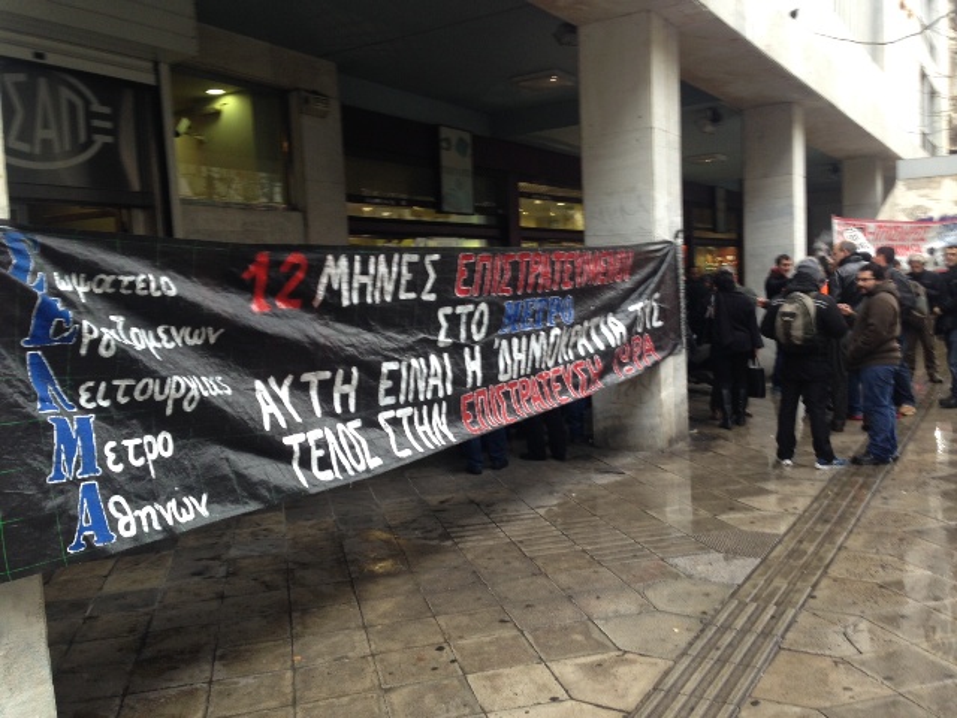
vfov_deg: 42.9
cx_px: 478
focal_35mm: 33
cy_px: 359
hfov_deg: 55.4
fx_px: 912
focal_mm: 4.12
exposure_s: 1/24
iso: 50
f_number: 2.4
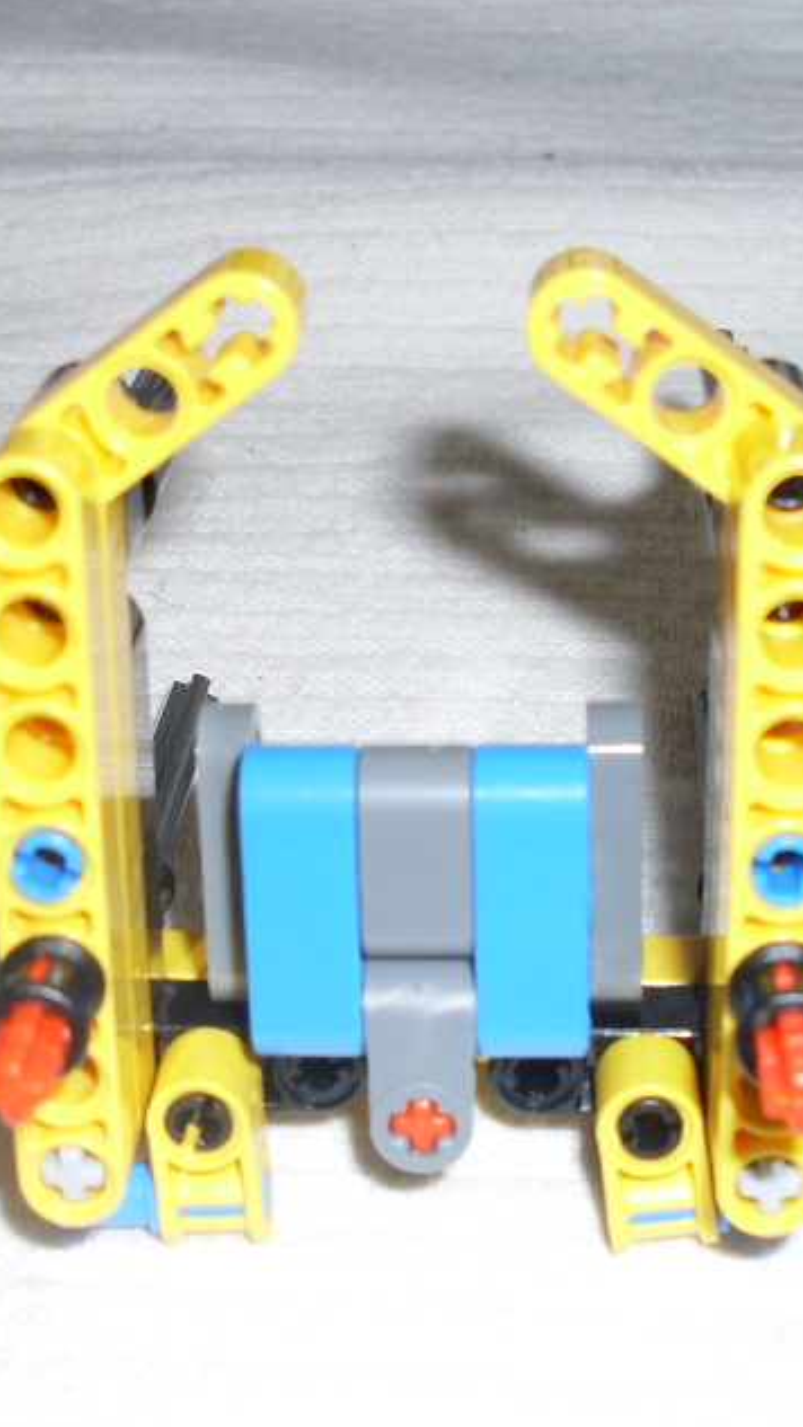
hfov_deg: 18.0
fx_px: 2536
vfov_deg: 31.4
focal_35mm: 67
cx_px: 370
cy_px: 803
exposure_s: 1/45
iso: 100
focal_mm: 6.3
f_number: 2.8
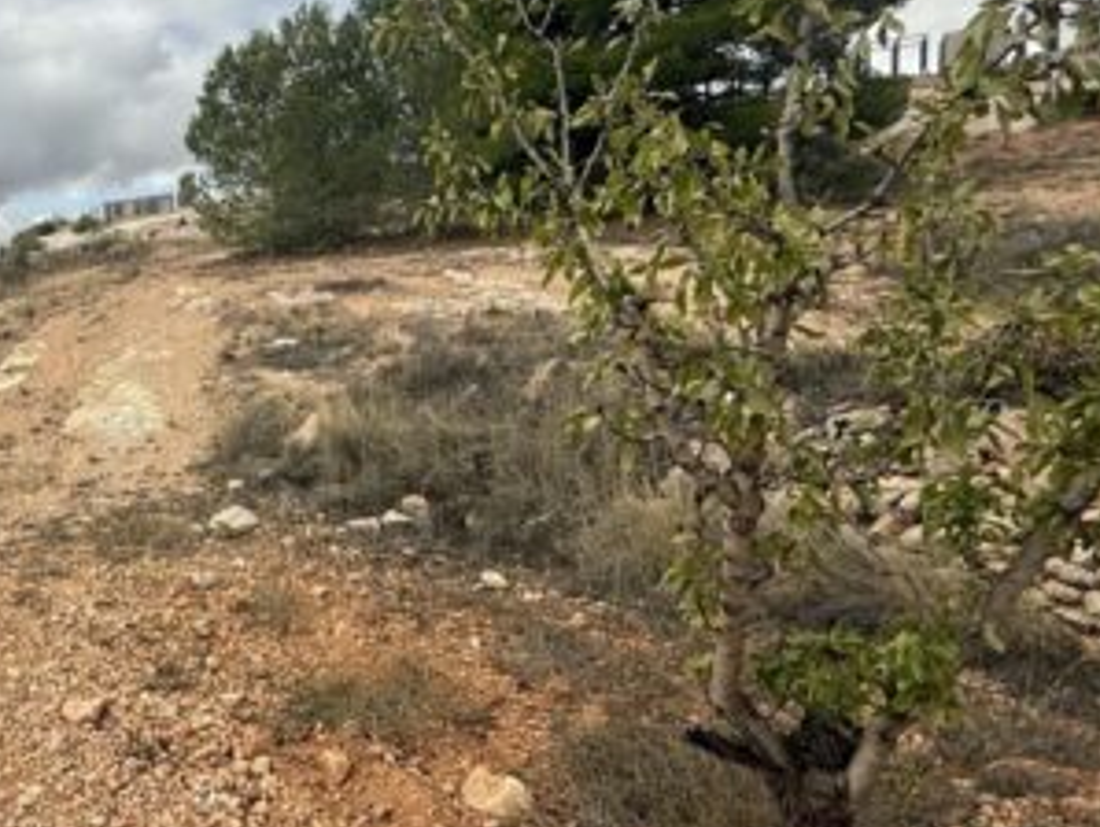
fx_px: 954
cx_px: 76
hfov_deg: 51.6
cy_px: 412
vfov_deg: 46.9
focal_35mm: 30
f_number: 2.2
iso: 50
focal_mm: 2.22
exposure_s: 1/1613
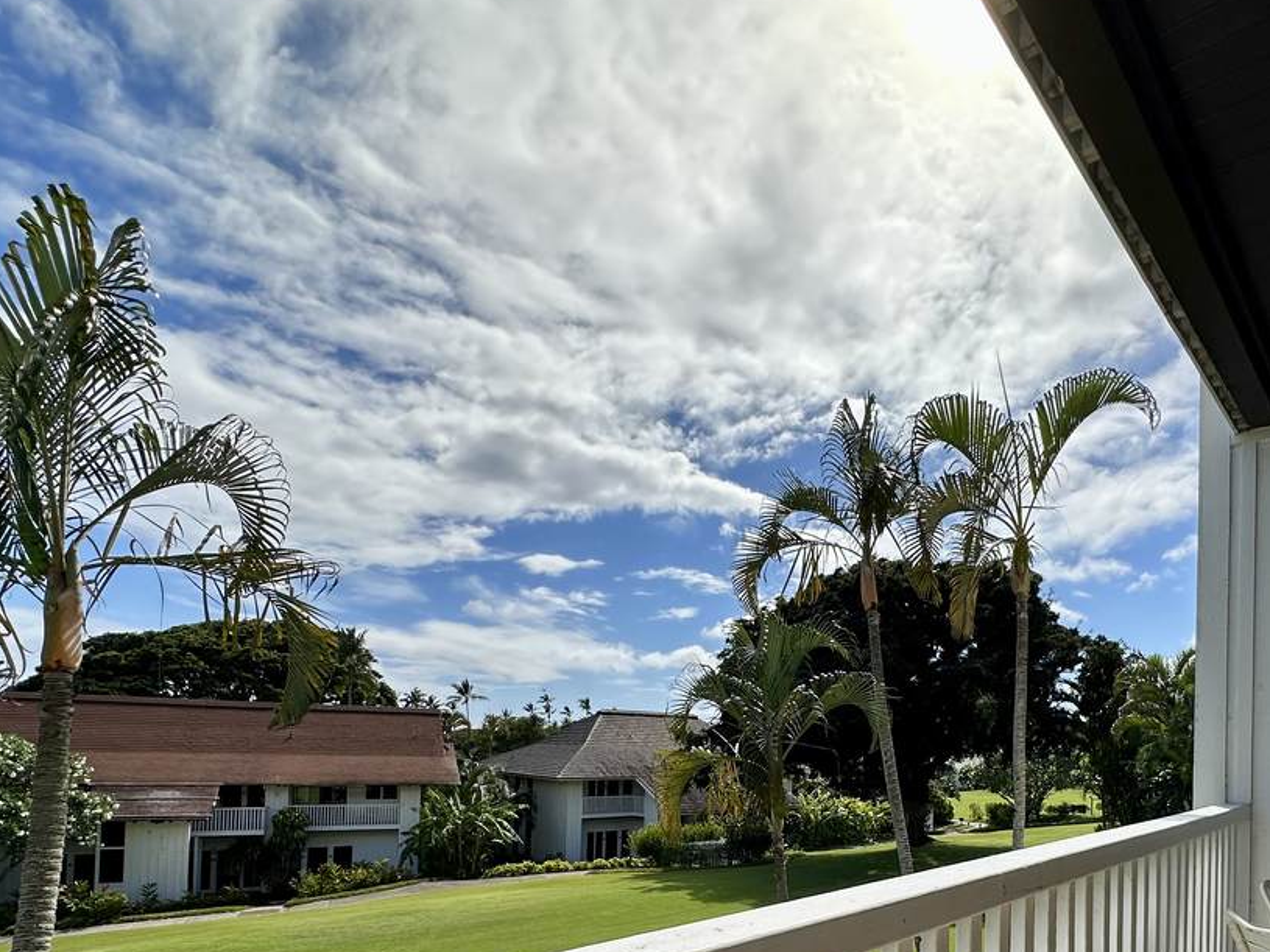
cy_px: 725
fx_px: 807
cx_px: 793
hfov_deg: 75.1
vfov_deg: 57.7
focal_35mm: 22
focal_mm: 2.22
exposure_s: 1/3040
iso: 50
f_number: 2.2
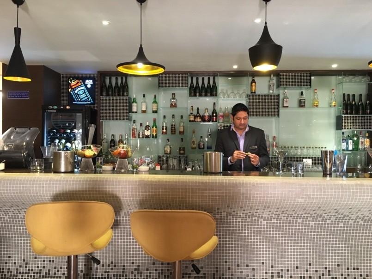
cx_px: 186
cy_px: 140
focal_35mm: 29
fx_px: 312
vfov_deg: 48.2
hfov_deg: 61.7
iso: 200
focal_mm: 4.15
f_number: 2.2
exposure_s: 1/17
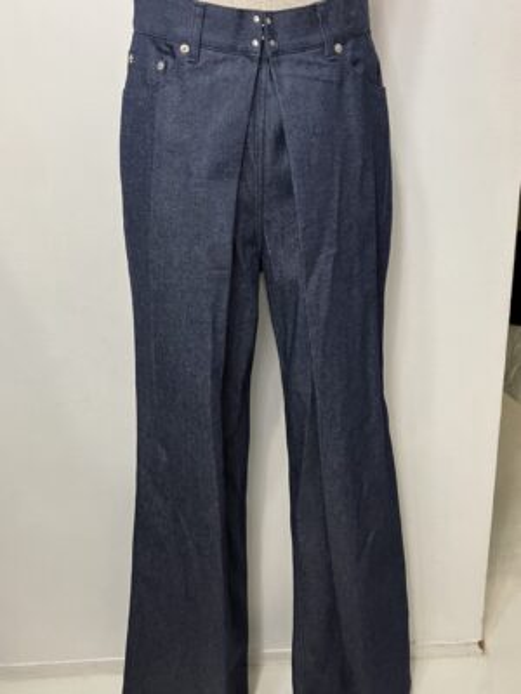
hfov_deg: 49.7
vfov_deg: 63.4
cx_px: 260
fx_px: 562
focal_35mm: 28
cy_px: 347
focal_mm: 3.99
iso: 125
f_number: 1.8
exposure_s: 1/50
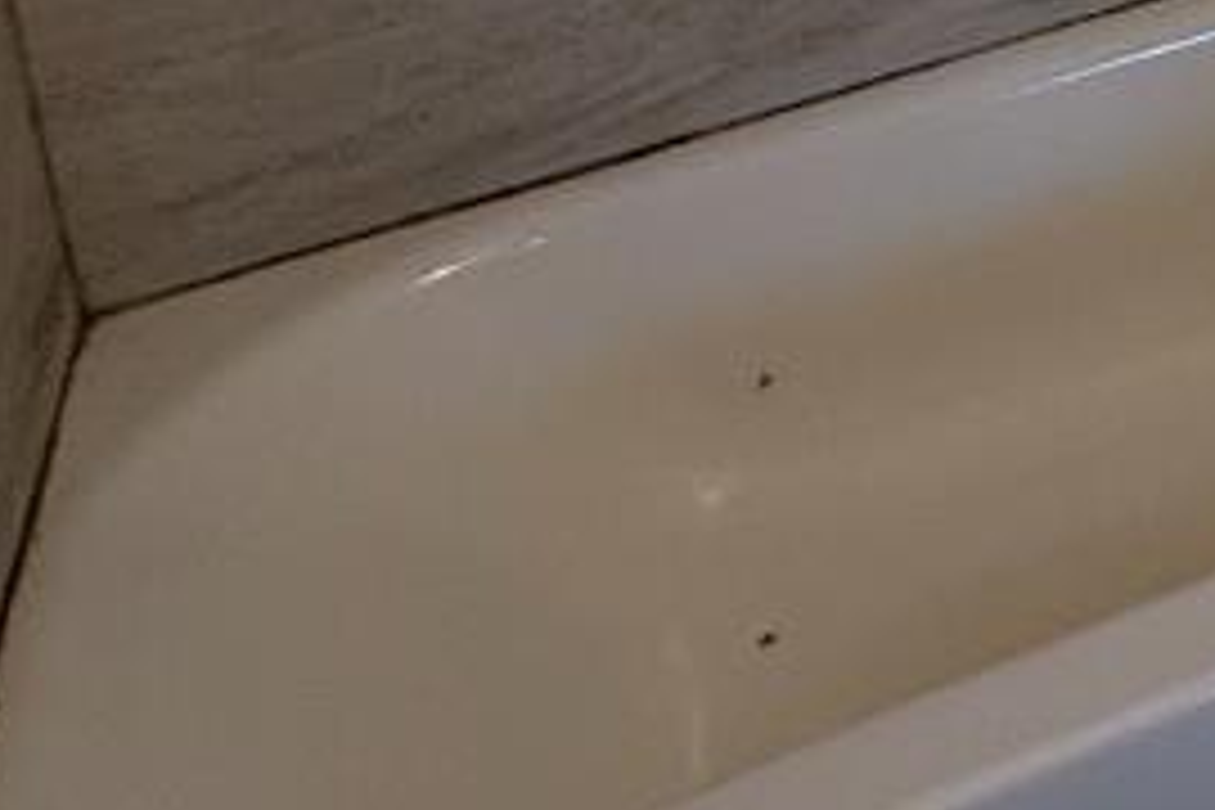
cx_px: 2844
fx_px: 2734
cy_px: -1042
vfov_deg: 13.3
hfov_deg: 15.3
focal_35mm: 81
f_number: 2.2
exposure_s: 1/120
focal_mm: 2.22
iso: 100
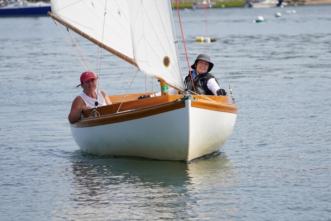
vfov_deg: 6.1
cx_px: 166
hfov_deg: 9.2
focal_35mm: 225
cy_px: 110
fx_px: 2068
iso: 200
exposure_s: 1/1250
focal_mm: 150
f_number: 5
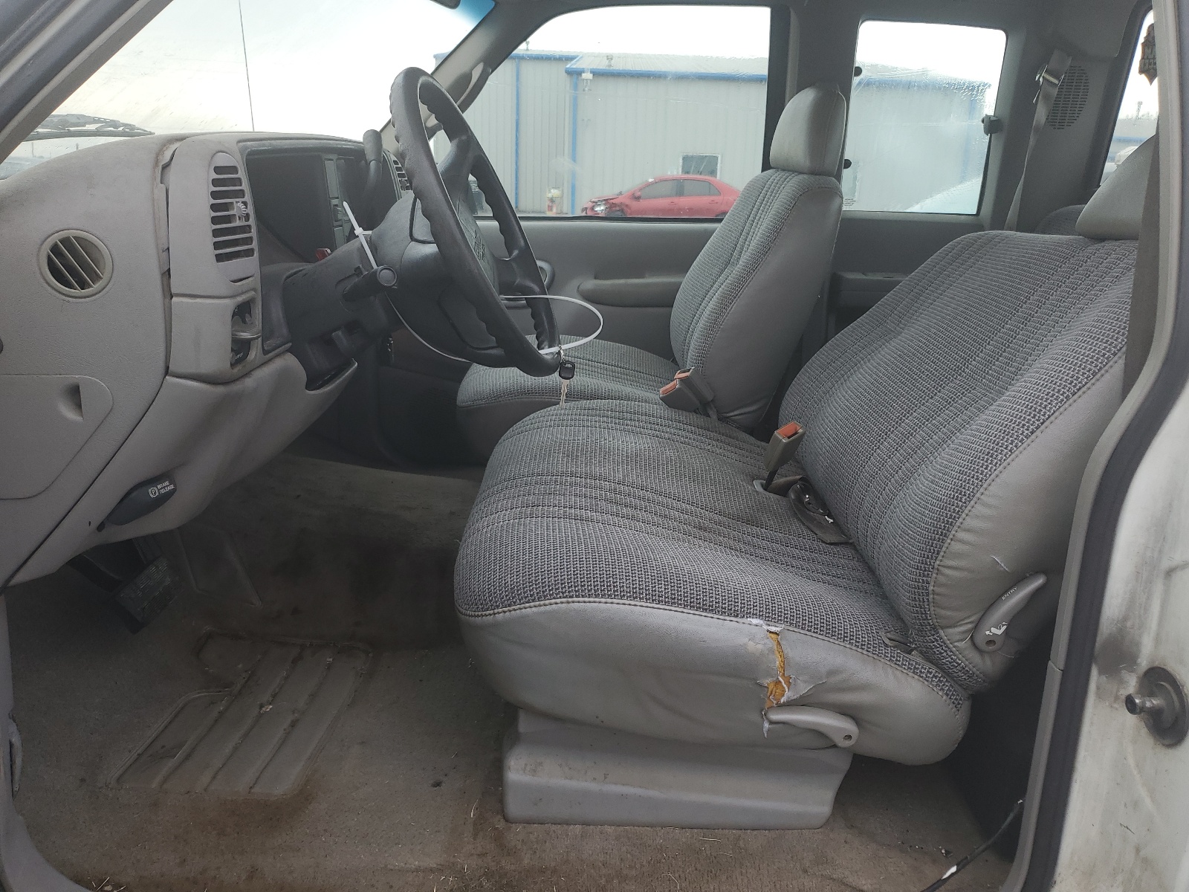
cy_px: 446
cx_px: 594
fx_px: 893
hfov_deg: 67.3
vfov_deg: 53.1
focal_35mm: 26
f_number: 1.5
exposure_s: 1/200
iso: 50
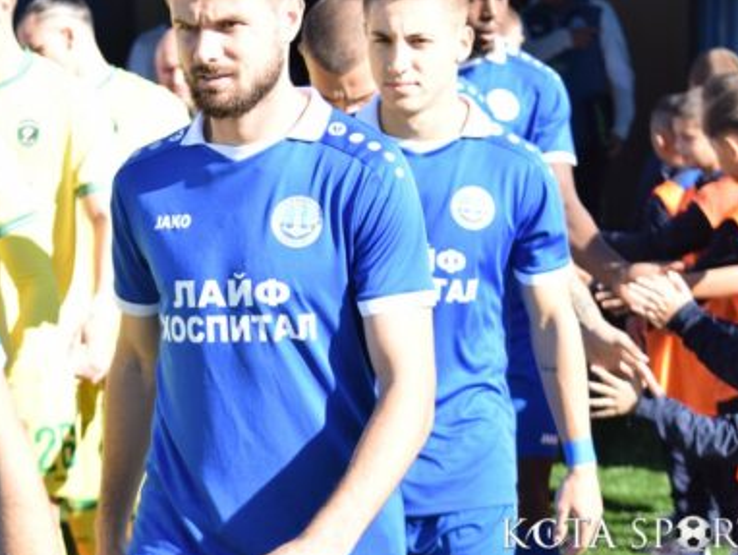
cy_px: 155
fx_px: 2790
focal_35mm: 131
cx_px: 162
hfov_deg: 15.0
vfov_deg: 11.3
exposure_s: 1/800
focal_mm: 55
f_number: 4.5
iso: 400
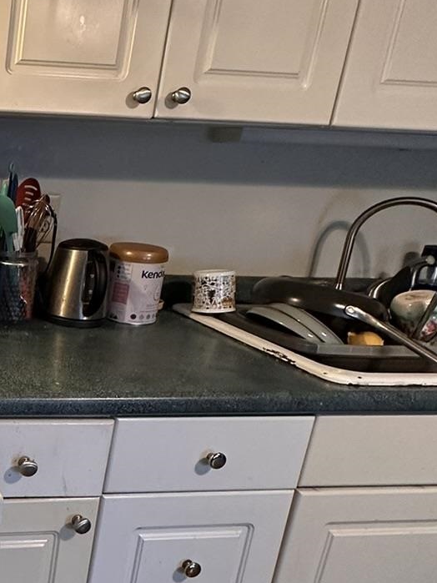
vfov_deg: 45.6
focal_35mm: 41
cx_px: -161
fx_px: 690
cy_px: 338
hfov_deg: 27.8
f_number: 2.2
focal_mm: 2.22
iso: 200
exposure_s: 1/60
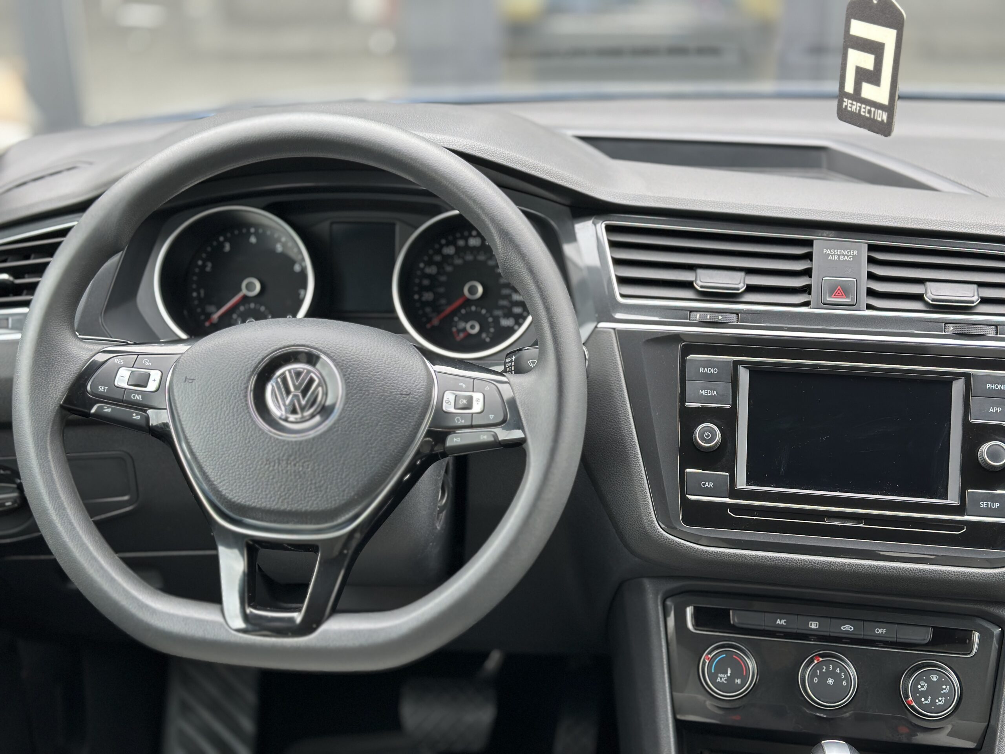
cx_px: 502
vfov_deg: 30.3
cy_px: 377
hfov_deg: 39.7
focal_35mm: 48
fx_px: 1394
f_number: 1.78
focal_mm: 6.86
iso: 80
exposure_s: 1/127
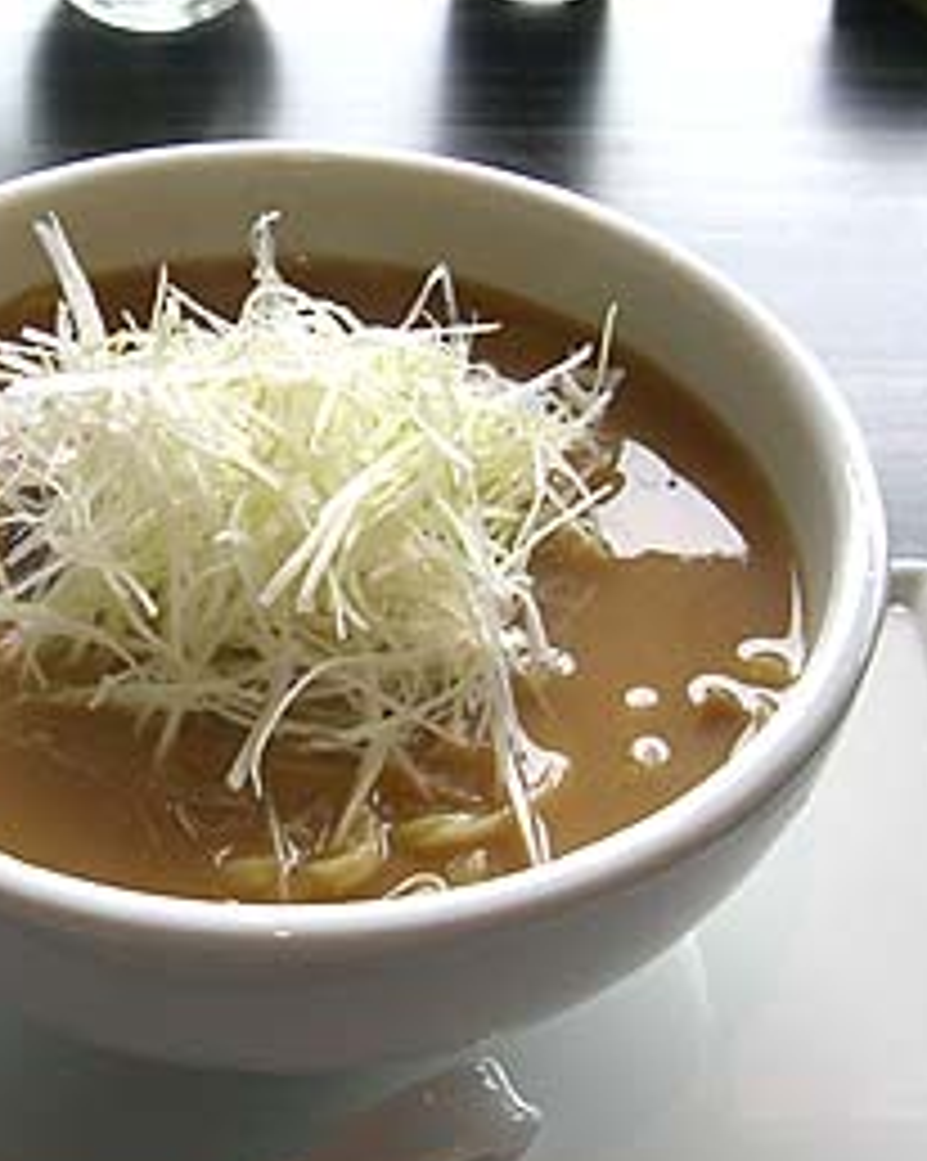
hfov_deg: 21.1
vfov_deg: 26.4
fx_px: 2472
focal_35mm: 72
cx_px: 290
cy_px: 616
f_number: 2.7
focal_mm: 6.2
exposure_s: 1/125
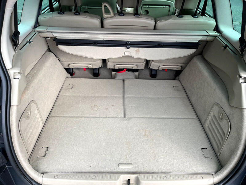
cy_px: 92
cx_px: 123
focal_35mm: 26
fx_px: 185
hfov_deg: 67.3
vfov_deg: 53.1
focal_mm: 5.1
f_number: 1.6
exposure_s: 1/211
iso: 40
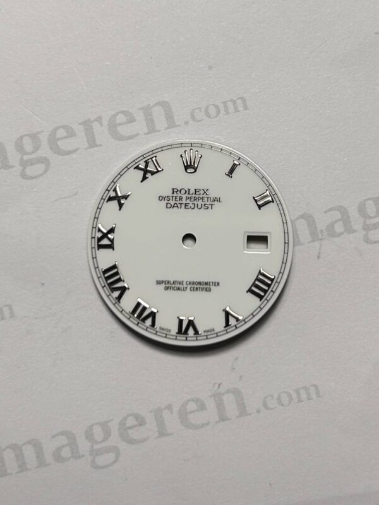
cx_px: 190
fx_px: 380
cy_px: 252
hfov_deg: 53.1
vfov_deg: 67.3
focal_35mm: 26
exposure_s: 1/142
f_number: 1.5
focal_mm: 5.7
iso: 32
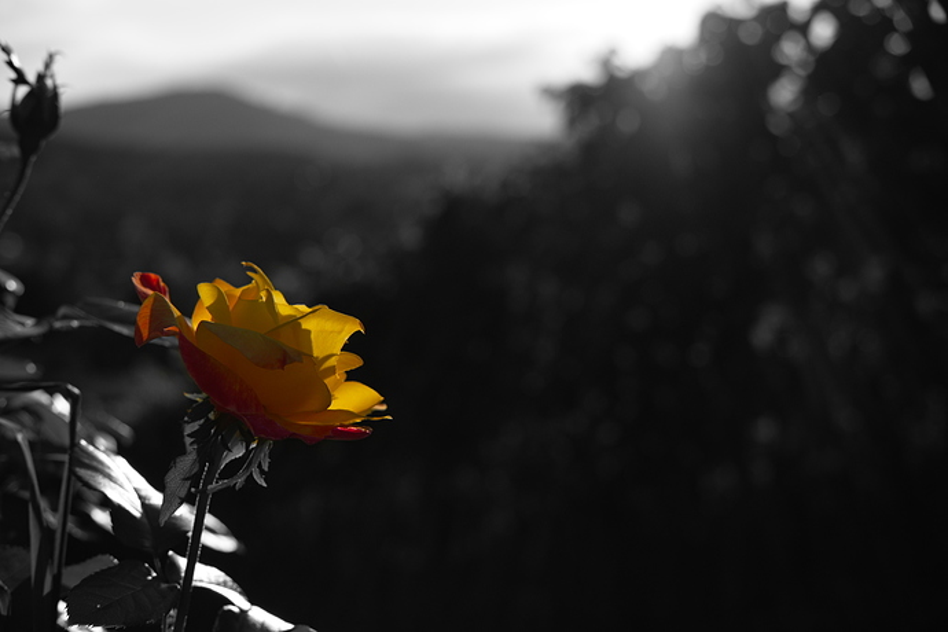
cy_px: 316
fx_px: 1396
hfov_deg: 37.5
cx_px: 474
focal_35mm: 53
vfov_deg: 25.5
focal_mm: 35
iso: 200
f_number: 5.6
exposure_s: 1/2000
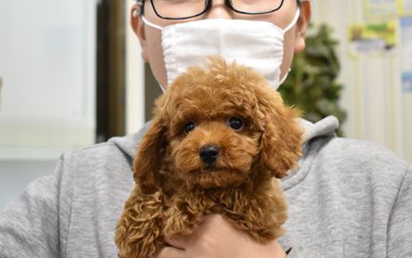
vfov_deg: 18.3
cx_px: 226
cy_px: 97
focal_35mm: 71
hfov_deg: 28.9
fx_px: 798
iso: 1600
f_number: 4.5
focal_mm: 34
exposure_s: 1/80
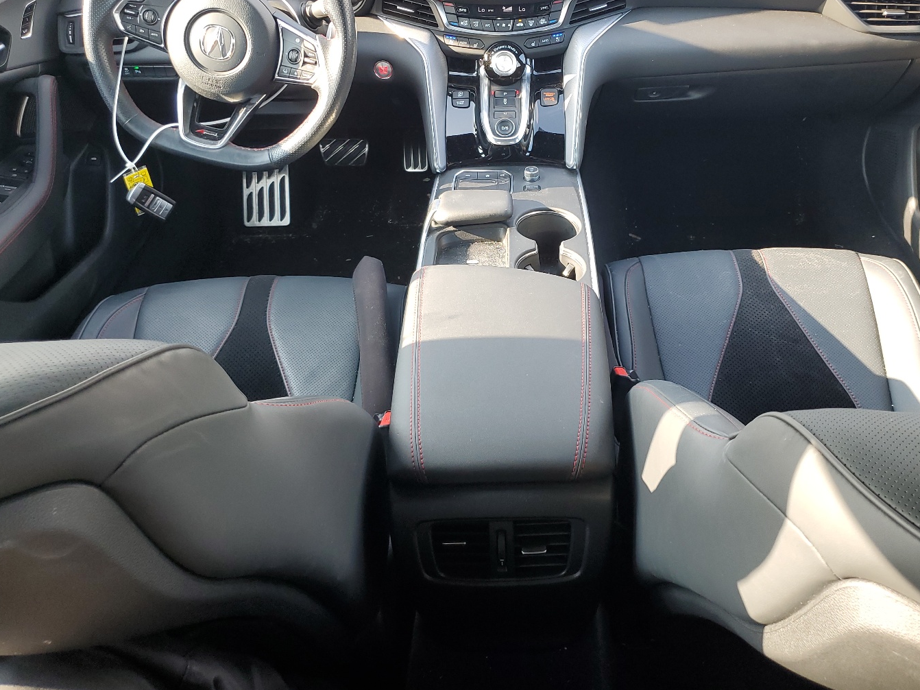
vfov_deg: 45.3
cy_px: 288
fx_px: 824
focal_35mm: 31
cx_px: 513
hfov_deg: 58.2
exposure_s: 1/120
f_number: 1.5
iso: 58
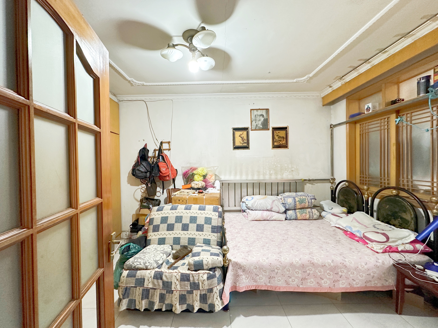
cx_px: 219
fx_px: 177
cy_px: 164
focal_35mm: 14
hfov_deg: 102.1
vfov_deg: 85.7
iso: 400
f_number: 2.2
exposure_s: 1/50
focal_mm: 2.22
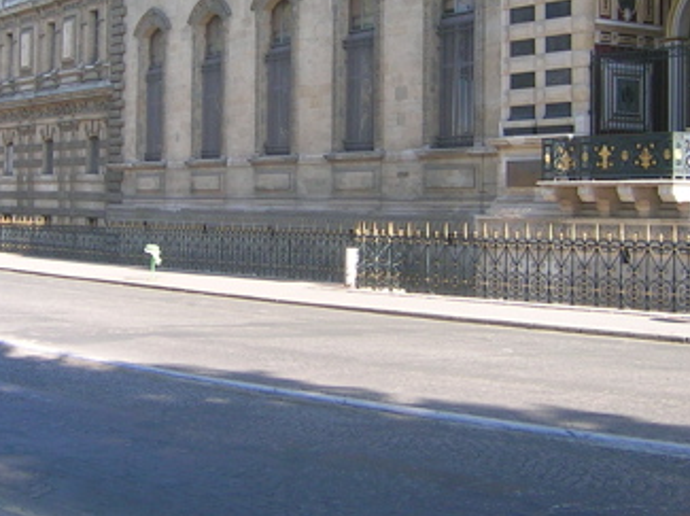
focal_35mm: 69
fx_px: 1374
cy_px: 170
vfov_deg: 21.2
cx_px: 295
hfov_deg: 28.2
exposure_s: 1/232
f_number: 2.8
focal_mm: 5.4
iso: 50
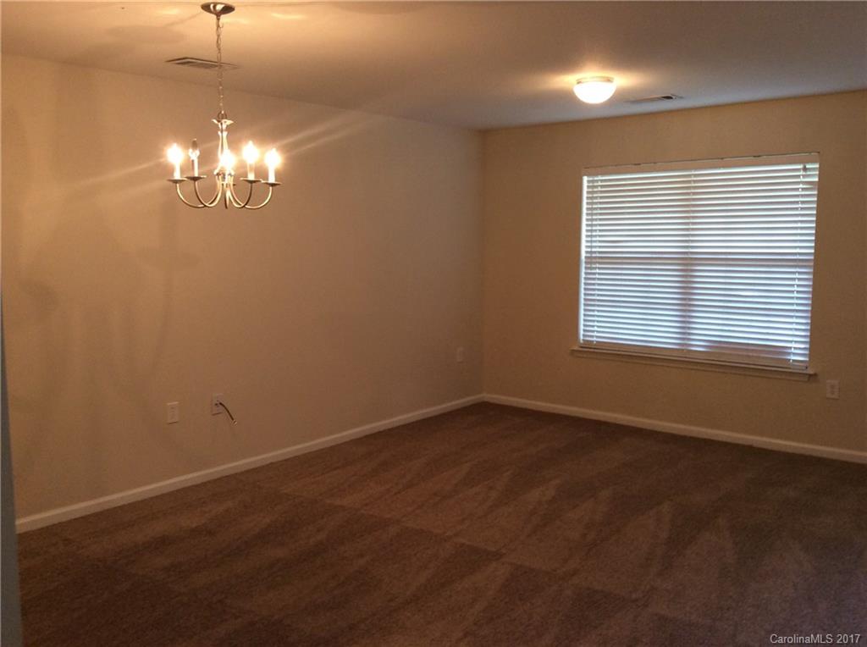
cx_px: 434
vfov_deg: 44.0
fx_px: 800
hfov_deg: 56.9
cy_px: 324
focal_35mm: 32
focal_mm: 3.3
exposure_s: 1/24
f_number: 2.4
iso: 80
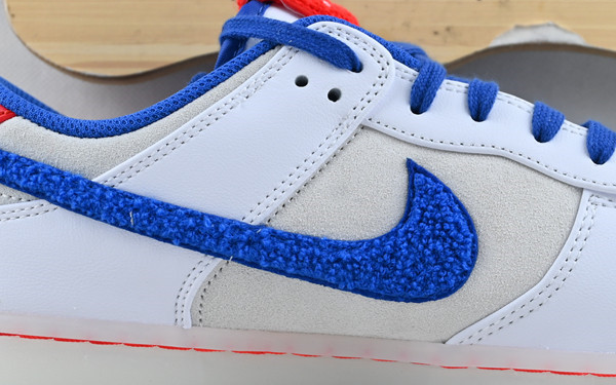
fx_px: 1746
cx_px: 435
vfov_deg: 12.6
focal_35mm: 104
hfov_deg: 19.9
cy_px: 213
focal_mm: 34
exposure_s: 1/50
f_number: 5
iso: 100
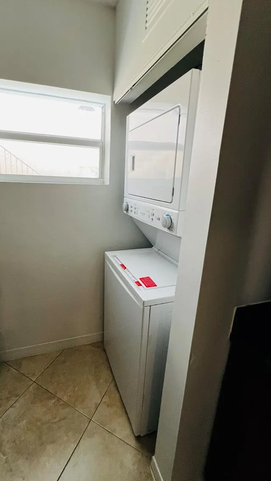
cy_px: 227
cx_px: 109
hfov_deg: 69.8
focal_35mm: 15
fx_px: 192
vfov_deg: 102.9
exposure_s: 1/120
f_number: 1.8
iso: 125
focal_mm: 1.57
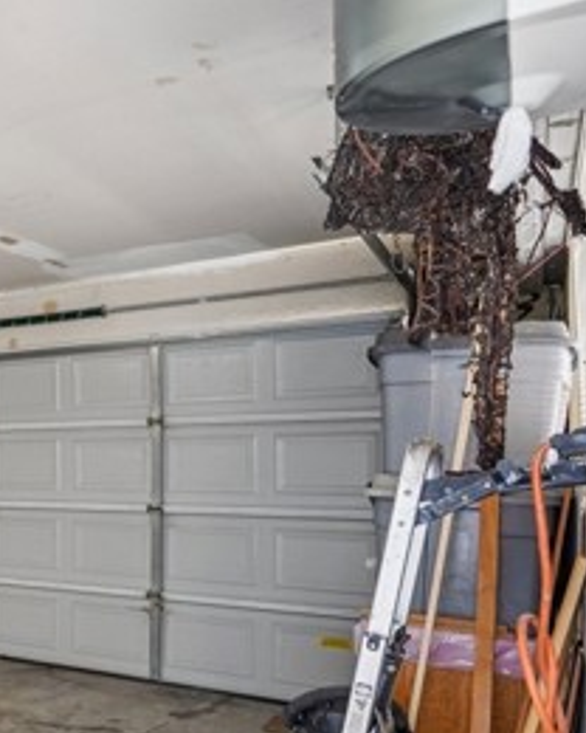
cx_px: -259
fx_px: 802
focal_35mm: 37
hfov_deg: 28.6
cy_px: 505
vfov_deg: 48.0
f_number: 8
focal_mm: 16
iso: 400
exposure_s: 1/6
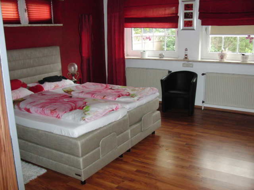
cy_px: 95
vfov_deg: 38.7
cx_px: 127
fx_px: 271
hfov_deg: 50.1
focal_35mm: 37
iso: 400
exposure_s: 1/60
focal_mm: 6.42
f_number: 3.6
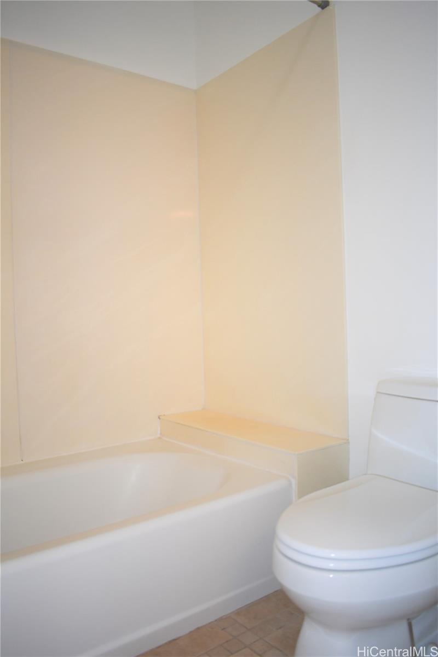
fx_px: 493
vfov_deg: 67.4
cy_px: 328
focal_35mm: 27
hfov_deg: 47.9
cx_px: 219
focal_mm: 18
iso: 800
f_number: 3.5
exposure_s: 1/200
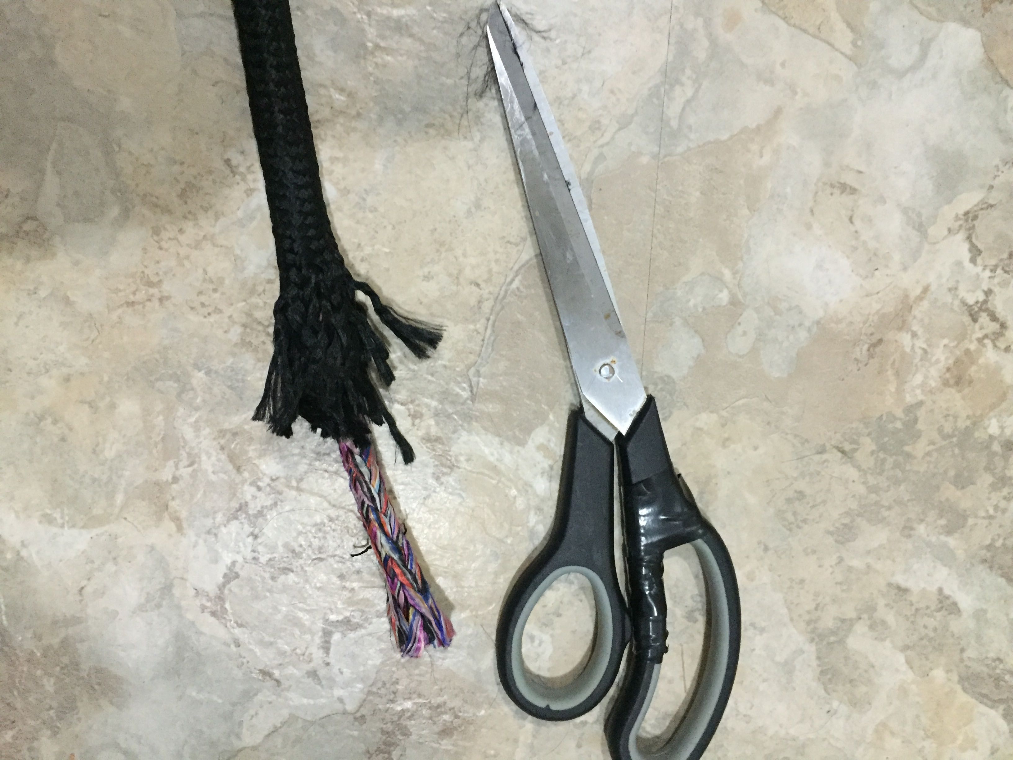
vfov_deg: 48.2
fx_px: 849
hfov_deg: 61.7
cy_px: 380
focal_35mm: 29
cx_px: 506
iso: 320
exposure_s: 1/15
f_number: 2.2
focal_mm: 4.15
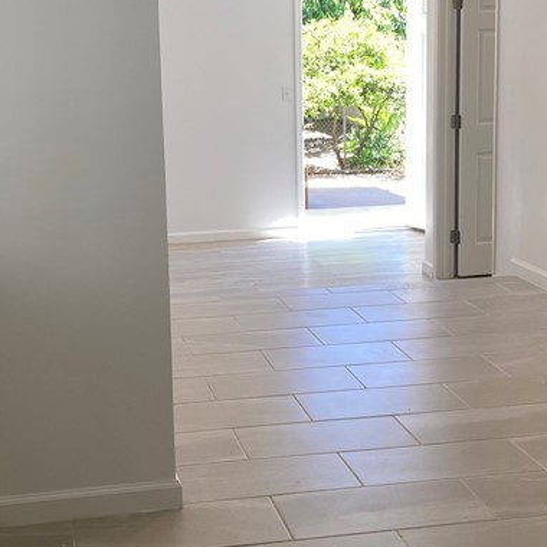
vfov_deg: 27.7
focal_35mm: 62
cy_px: 223
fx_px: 1108
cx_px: 206
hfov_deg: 27.6
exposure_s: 1/120
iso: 32
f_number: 1.8
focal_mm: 4.25
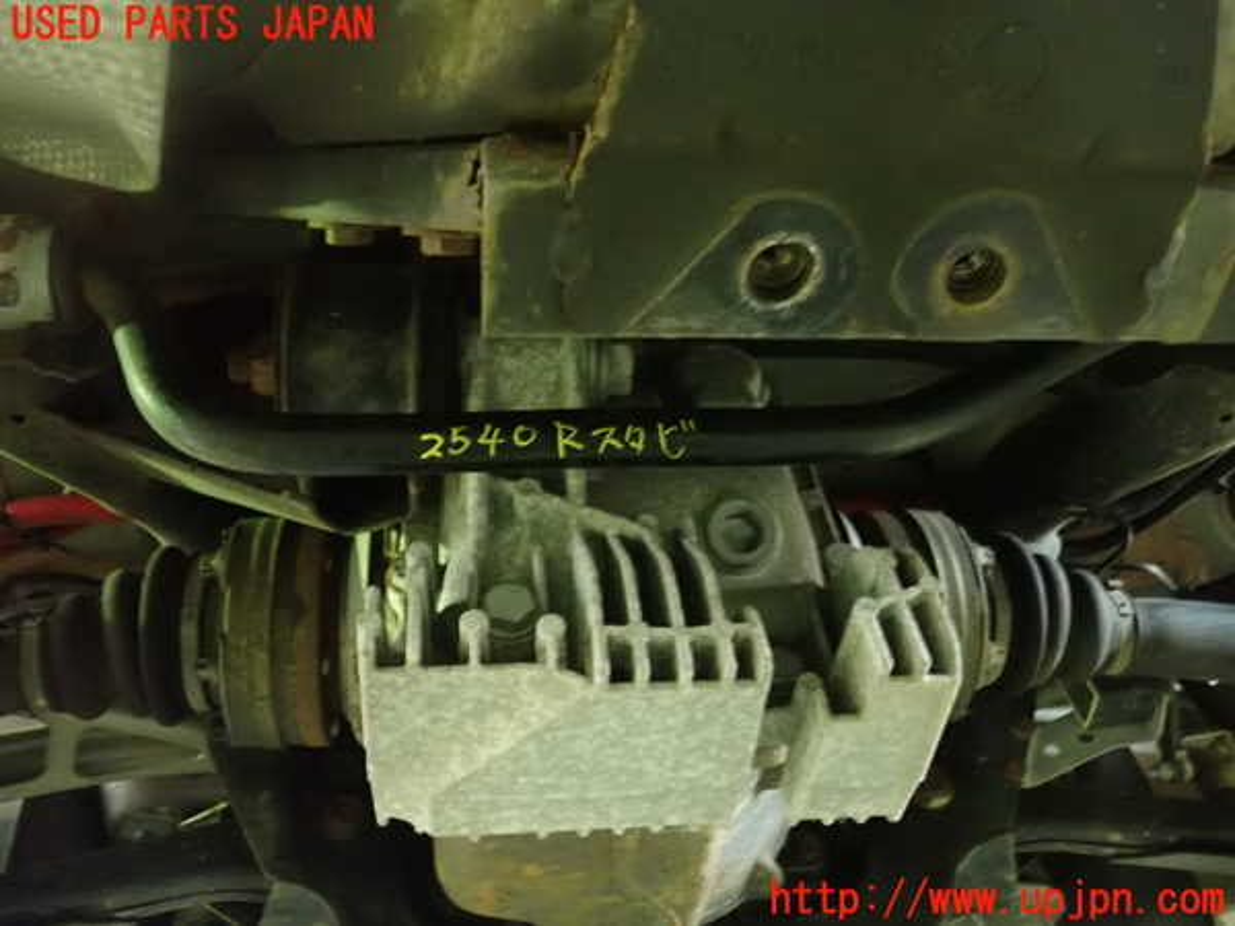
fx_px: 1070
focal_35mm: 30
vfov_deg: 46.8
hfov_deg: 60.0
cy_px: 463
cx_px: 618
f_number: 2.3
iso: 1600
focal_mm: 5.5
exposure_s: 1/20
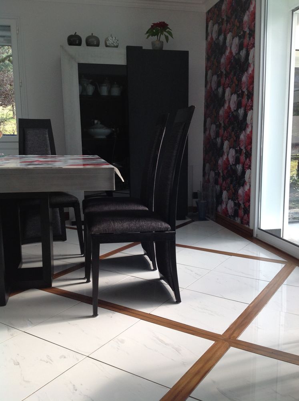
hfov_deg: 40.6
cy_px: 200
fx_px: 404
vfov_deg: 52.7
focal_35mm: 35
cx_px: 150
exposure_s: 1/120
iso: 80
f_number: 2.4
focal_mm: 4.28
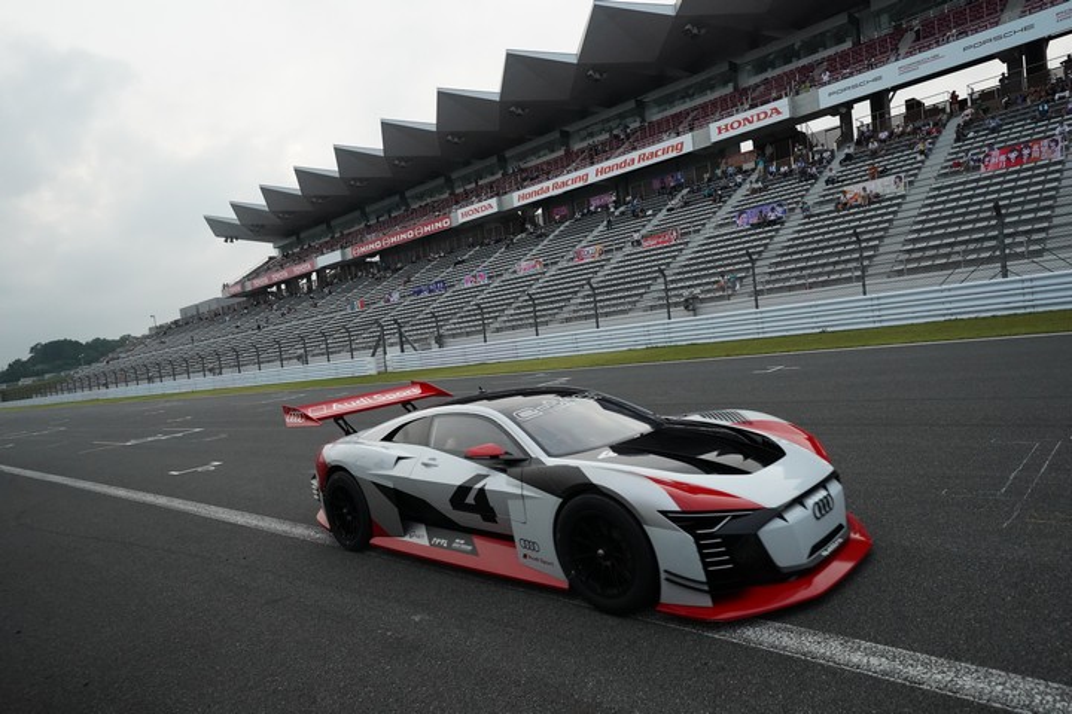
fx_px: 685
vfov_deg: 55.1
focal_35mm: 23
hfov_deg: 76.1
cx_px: 536
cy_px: 357
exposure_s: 1/3200
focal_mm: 23
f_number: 5.6
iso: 6400
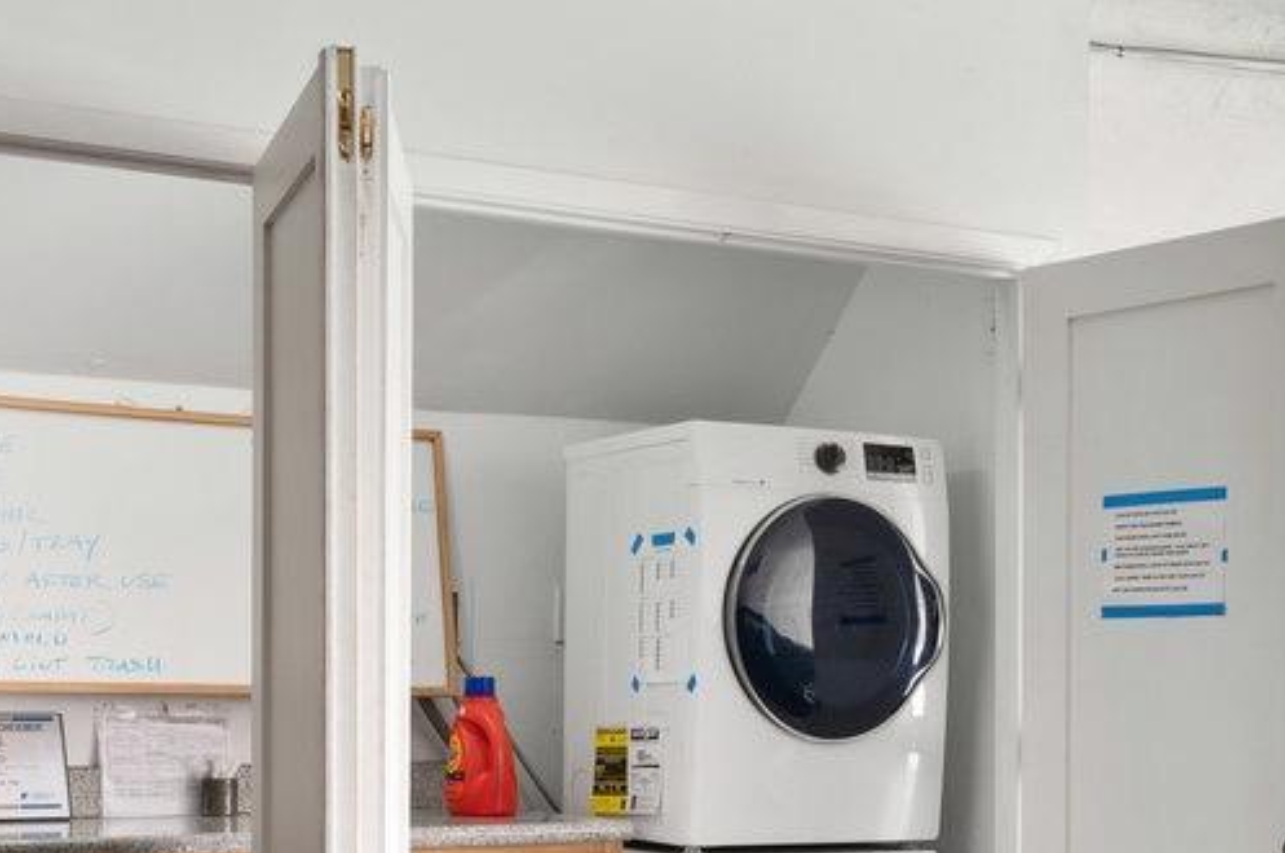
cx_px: 628
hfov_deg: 34.5
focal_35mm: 58
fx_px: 2068
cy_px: 698
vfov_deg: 22.9
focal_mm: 24
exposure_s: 1/20
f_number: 8
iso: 400
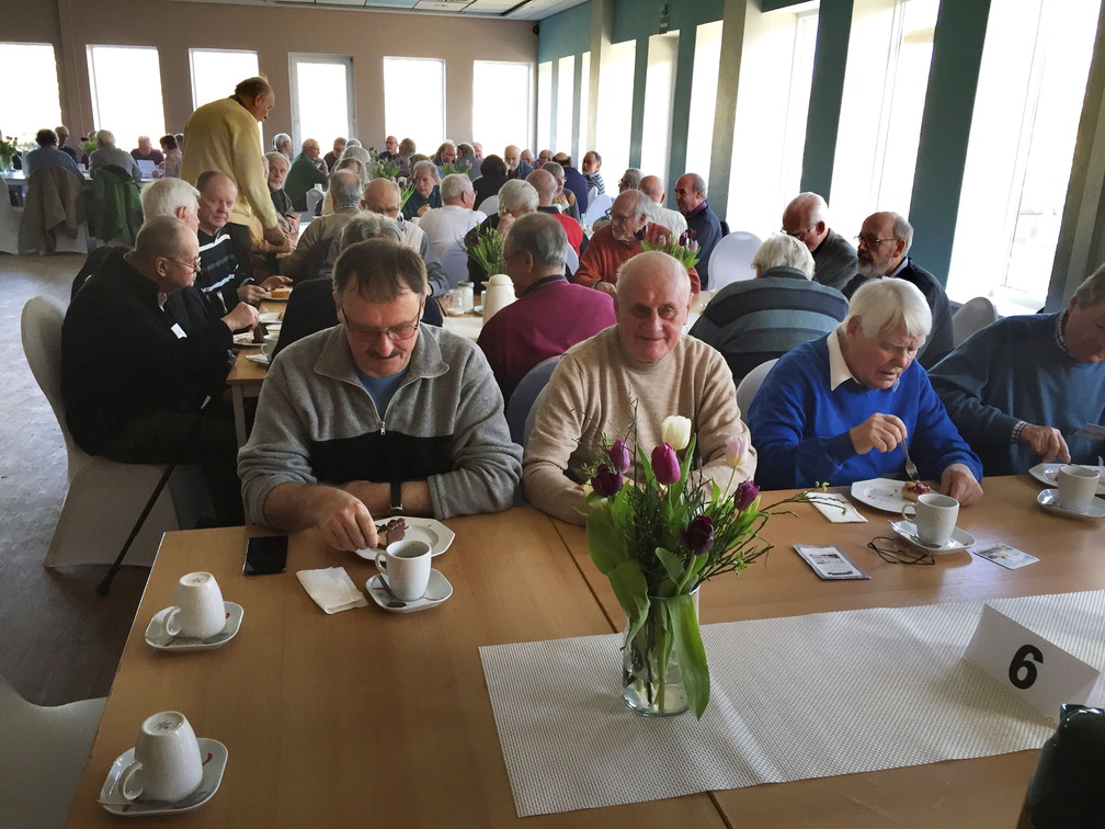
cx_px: 552
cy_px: 414
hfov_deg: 61.7
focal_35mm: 29
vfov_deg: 48.2
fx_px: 926
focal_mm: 4.15
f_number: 2.2
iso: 100
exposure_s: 1/33
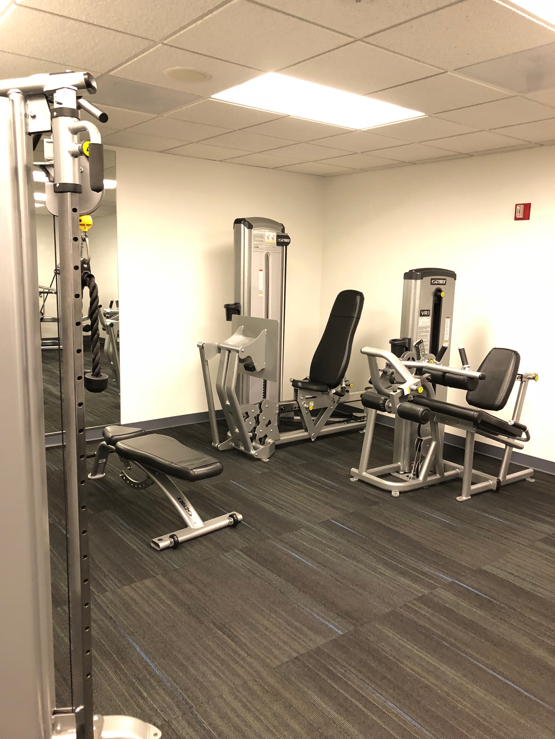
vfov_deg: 63.4
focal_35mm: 28
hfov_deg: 49.7
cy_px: 370
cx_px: 278
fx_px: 599
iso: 100
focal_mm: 3.99
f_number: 1.8
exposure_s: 1/15
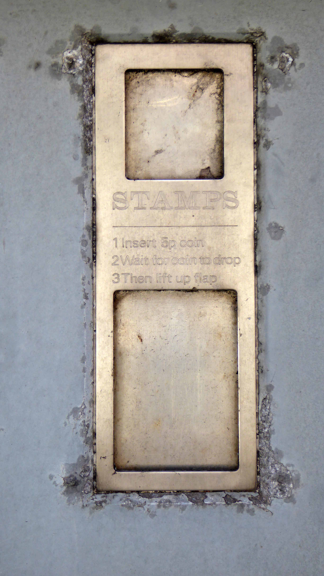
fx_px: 1420
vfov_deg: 22.9
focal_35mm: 93
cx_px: 174
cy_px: 288
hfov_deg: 13.0
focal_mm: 14.1
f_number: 4.7
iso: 100
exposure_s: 1/125
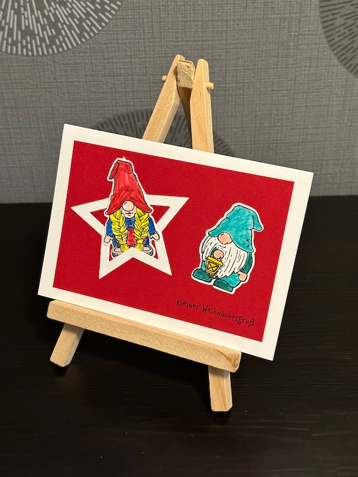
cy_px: 238
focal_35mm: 48
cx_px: 179
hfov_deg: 30.3
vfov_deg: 39.7
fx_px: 662
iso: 250
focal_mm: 6.86
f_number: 1.78
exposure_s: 1/41
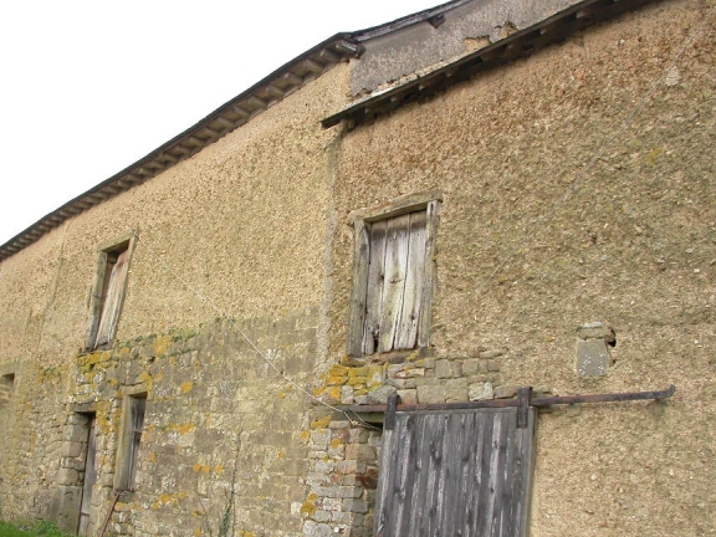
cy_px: 267
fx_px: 931
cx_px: 306
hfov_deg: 42.0
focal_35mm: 45
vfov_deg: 32.2
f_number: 3.7
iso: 100
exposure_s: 1/96.6
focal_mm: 7.85
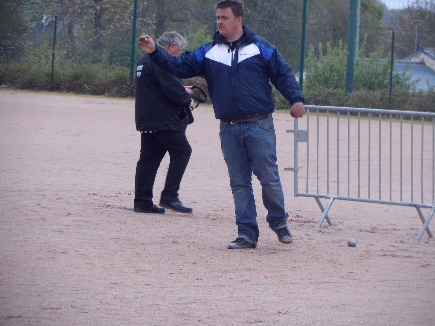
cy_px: 163
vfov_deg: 7.1
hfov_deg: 9.4
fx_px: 2639
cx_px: 218
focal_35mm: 210
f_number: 4.6
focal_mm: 34.8
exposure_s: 1/180
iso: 80
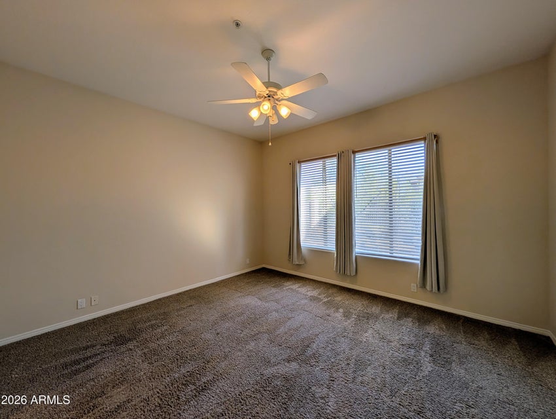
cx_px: 278
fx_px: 193
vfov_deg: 94.6
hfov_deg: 110.5
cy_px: 210
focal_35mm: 12
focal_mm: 2.02
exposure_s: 1/203
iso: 51
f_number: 1.7
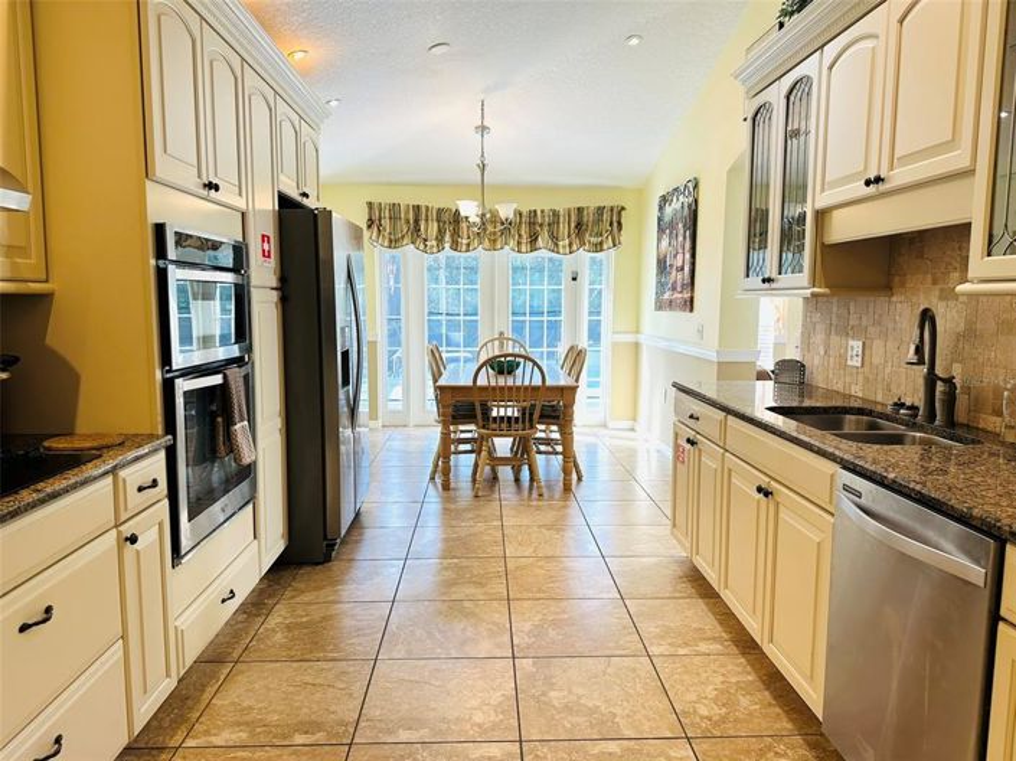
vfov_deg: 56.8
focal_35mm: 24
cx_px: 508
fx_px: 704
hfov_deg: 71.6
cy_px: 380
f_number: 1.78
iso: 100
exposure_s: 1/120
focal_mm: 6.86
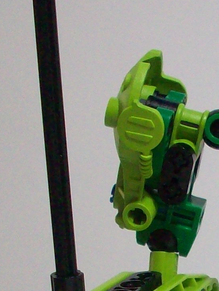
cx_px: 280
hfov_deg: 9.5
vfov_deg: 12.6
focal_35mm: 154
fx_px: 1298
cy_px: 320
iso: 160
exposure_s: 1/64
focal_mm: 6.2
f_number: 2.8
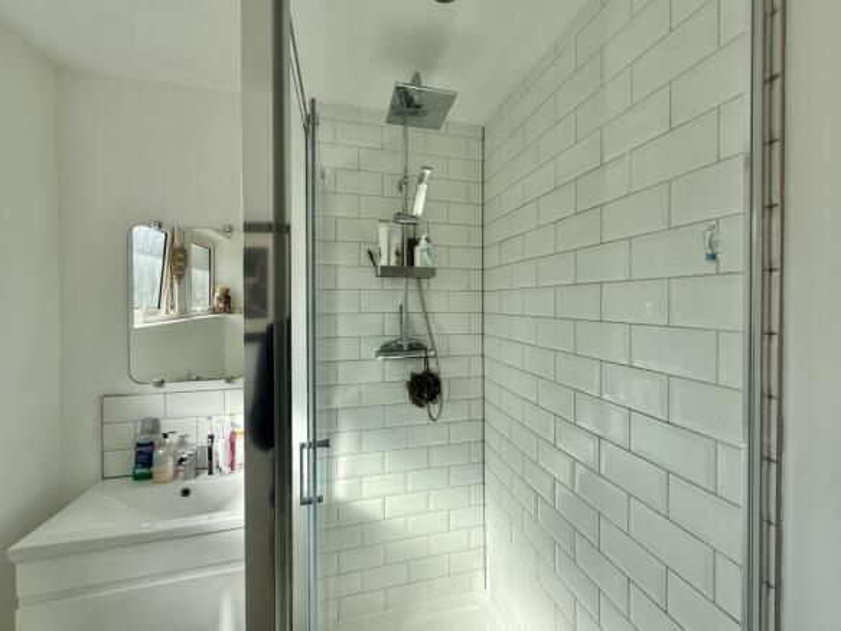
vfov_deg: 85.7
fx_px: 340
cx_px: 420
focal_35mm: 14
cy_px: 316
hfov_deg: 102.1
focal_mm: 2.22
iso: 64
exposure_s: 1/482
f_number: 2.2
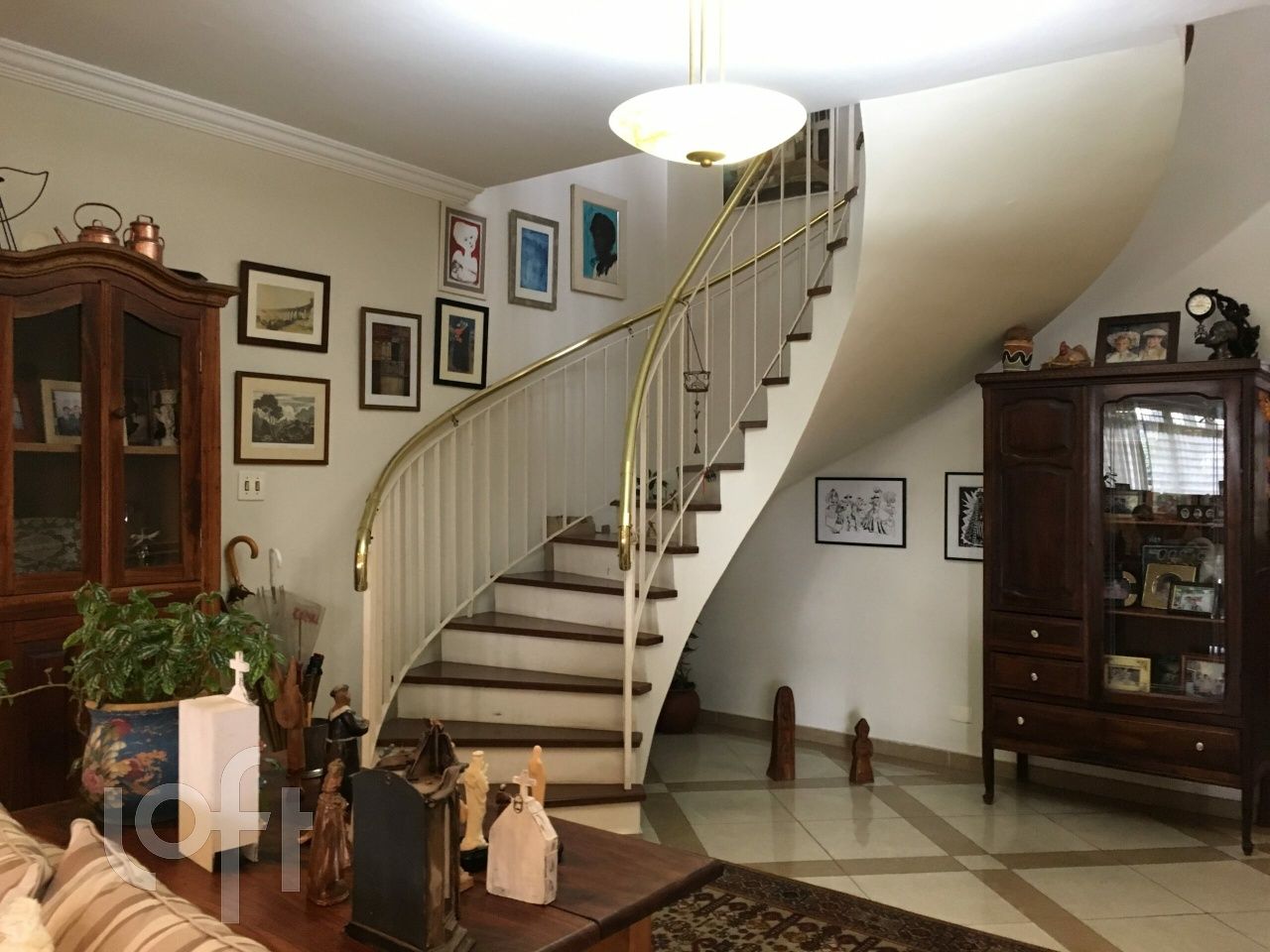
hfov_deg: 61.7
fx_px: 1064
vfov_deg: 48.2
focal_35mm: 29
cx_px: 635
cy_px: 476
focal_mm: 4.15
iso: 200
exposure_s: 1/15
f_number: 2.2
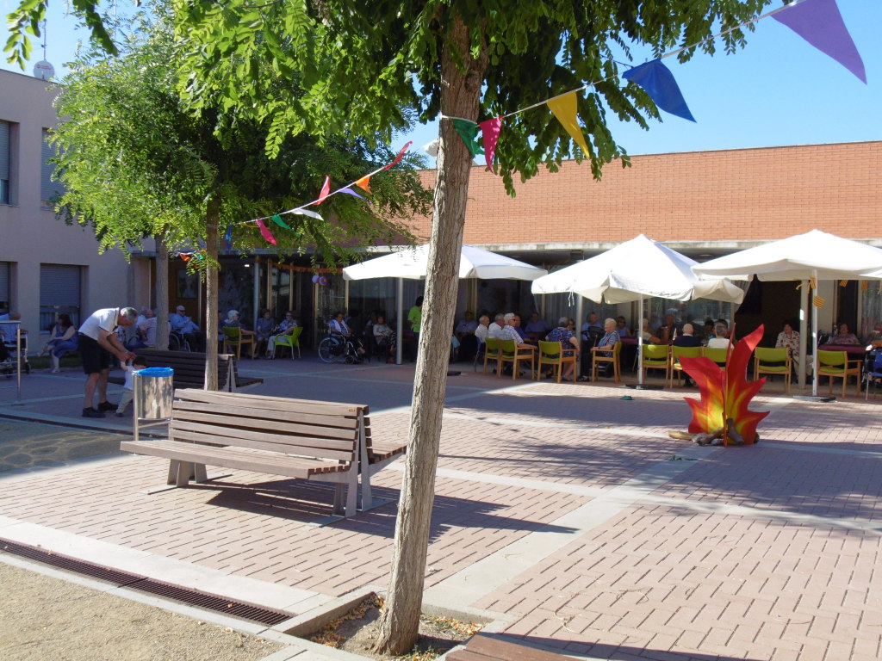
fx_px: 892
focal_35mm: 35
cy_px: 330
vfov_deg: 40.7
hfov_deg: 52.6
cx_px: 441
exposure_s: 1/640
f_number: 3.5
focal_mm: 6.4
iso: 100
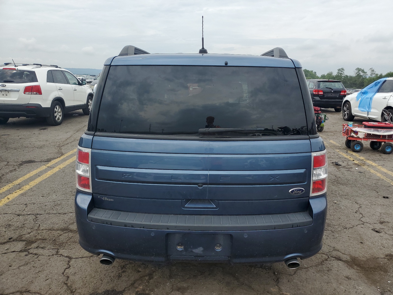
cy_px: 148
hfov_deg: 67.3
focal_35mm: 26
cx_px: 196
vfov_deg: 53.1
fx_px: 295
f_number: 1.5
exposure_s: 1/3333
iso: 50
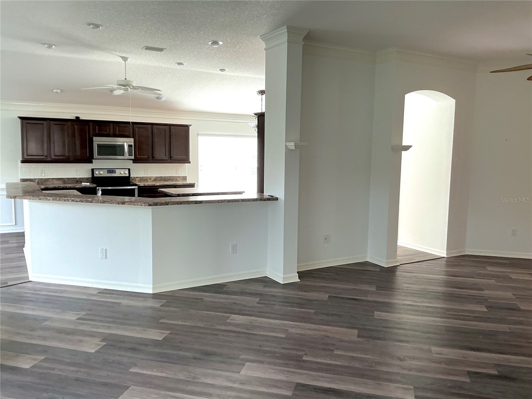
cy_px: 200
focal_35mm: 29
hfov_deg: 61.7
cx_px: 266
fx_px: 446
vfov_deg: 48.2
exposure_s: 1/60
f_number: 1.8
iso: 50
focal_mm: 3
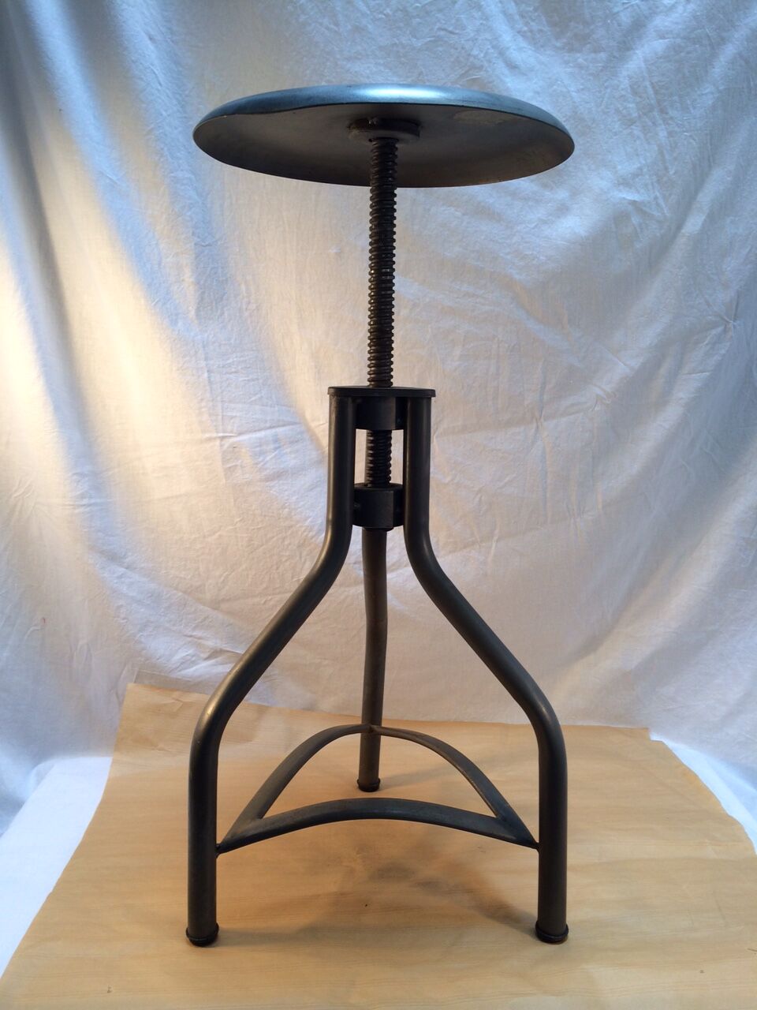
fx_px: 846
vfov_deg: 61.7
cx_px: 378
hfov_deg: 48.2
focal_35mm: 29
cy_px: 505
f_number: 2.2
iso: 32
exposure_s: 1/50
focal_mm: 4.15
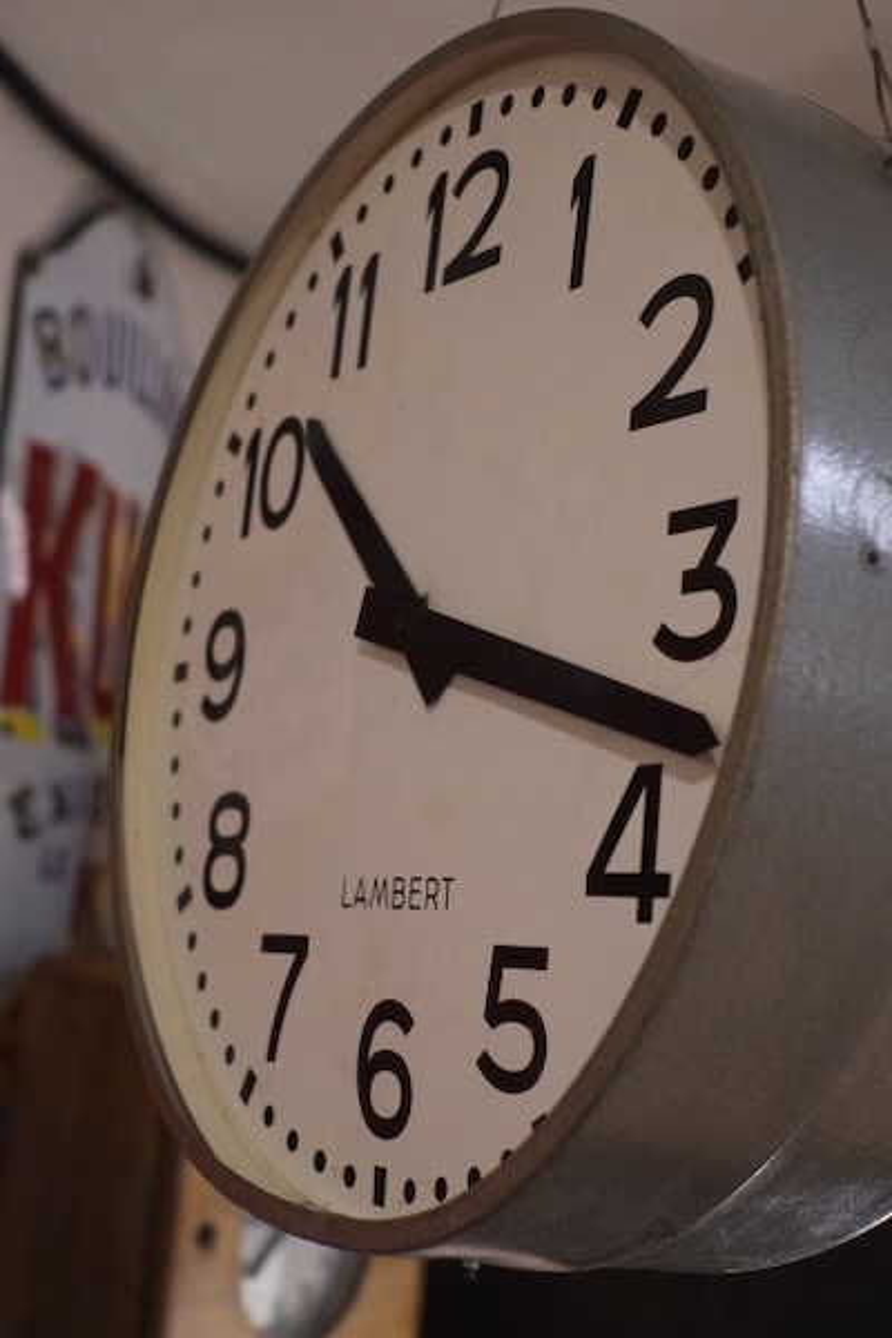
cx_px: 446
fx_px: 1970
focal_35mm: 53
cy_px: 669
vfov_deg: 37.5
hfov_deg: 25.5
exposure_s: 1/125
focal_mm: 35
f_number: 4
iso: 3200
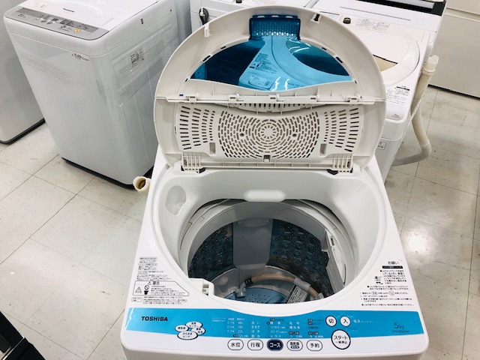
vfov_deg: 49.7
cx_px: 240
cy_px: 180
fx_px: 388
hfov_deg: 63.4
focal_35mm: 28
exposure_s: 1/50
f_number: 1.8
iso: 25
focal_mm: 3.99
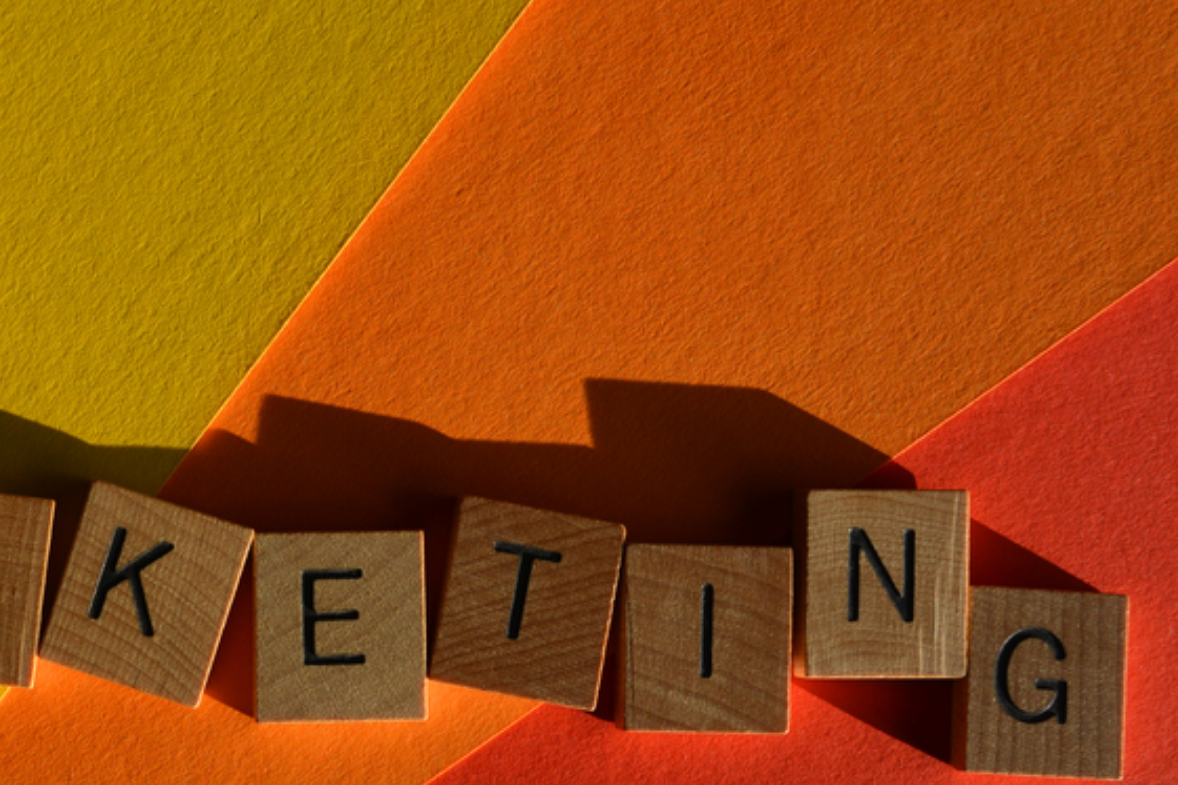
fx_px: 2189
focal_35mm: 67
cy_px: 526
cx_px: 178
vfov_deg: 20.3
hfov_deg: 29.2
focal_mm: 25
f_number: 8
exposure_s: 1/250
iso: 160
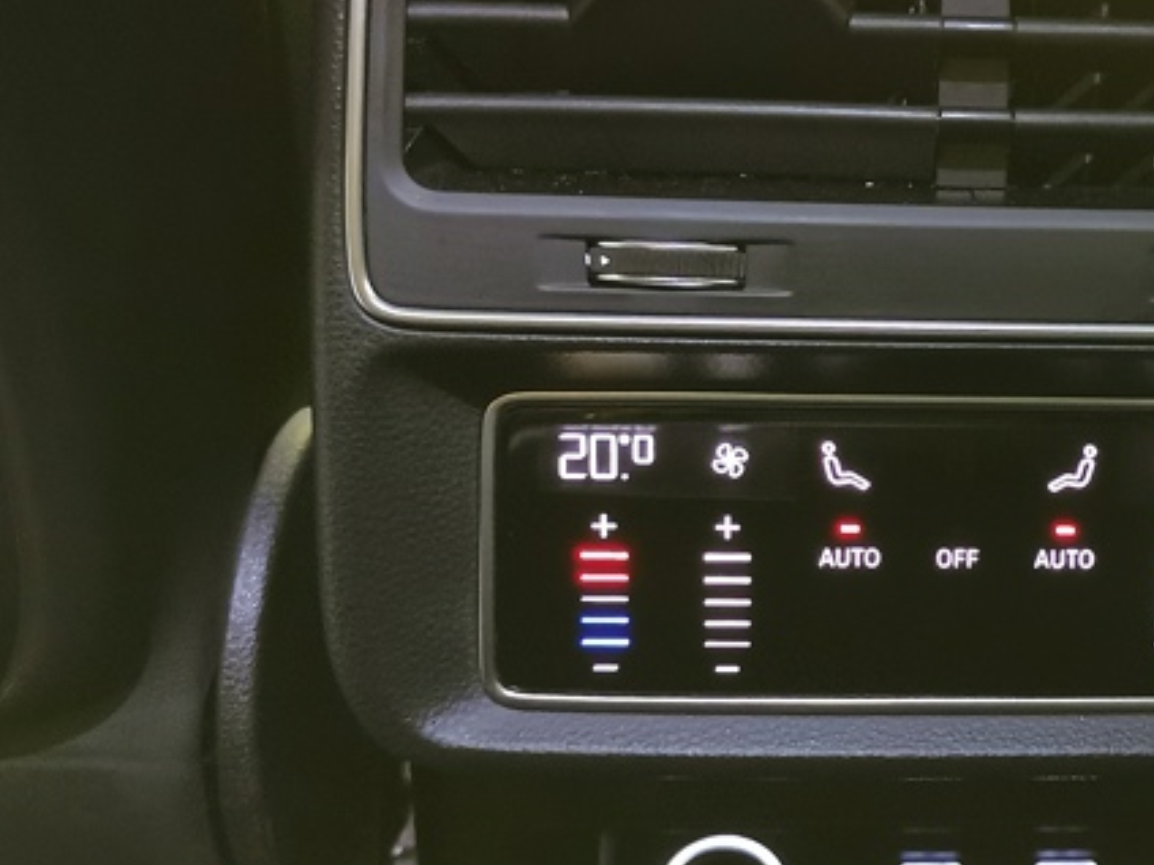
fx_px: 1700
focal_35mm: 51
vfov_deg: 28.6
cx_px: 1004
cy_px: 413
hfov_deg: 35.6
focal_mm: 5.58
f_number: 1.8
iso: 1600
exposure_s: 1/16.7
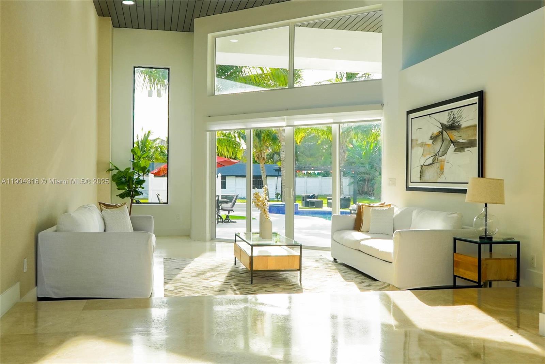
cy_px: 182
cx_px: 272
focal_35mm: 36
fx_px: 545
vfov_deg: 36.9
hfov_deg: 53.1
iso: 640
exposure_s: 1/400
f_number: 5
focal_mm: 24
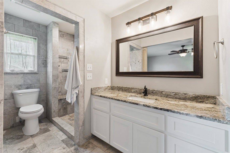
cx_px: 115
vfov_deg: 77.3
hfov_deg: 100.4
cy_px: 76
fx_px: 96
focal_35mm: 15
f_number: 8
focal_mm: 10
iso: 125
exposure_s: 1/25
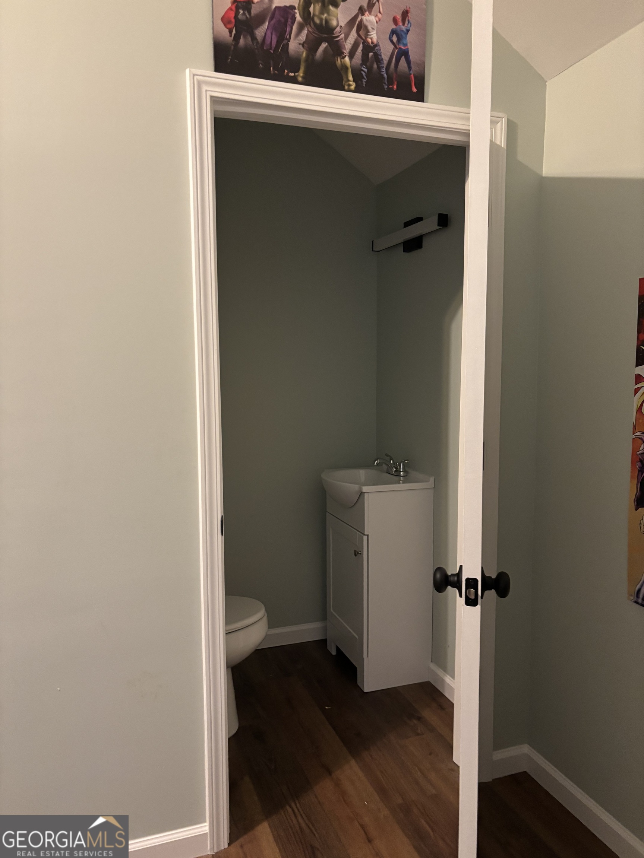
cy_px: 429
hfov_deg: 53.1
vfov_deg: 67.3
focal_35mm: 26
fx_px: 645
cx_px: 322
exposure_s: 1/30
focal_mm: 5.96
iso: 500
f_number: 1.6
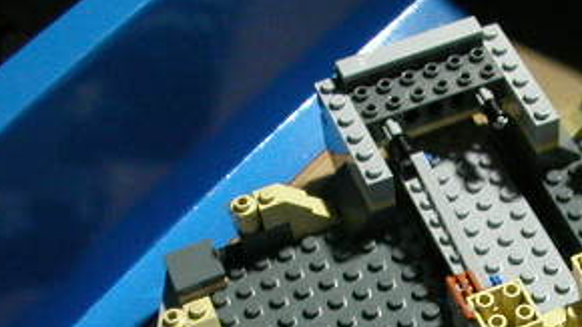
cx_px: 520
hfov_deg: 23.3
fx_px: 1373
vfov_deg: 13.1
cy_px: 431
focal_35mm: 89
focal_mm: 5.6
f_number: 2.7
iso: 400
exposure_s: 1/22
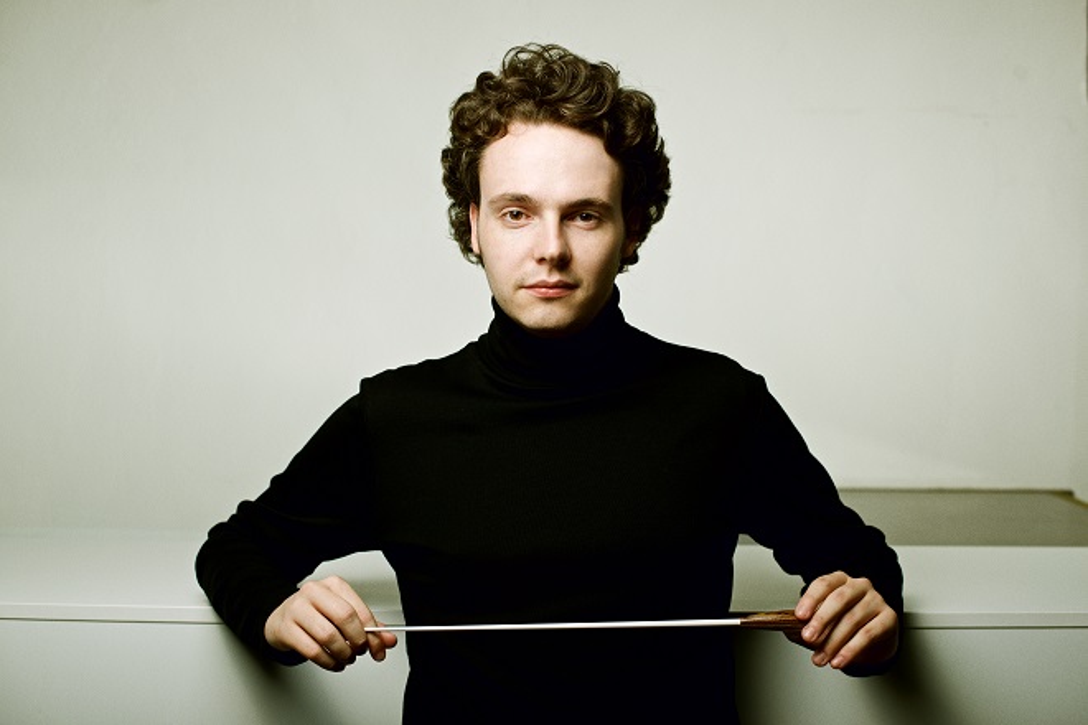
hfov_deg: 39.6
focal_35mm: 50
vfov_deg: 27.0
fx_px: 1511
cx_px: 544
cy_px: 362
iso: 100
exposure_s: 1/160
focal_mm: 50
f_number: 4.5
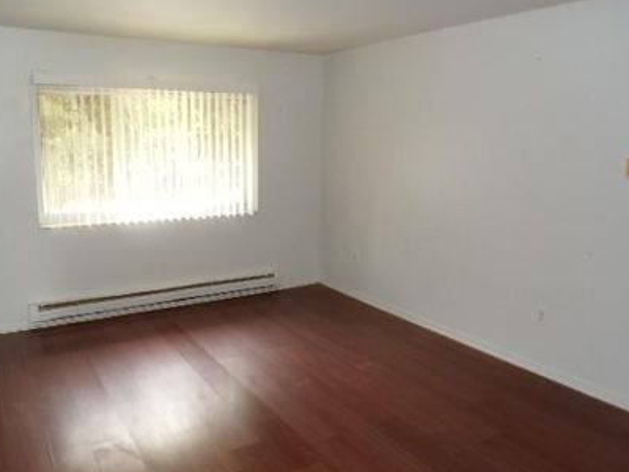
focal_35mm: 30
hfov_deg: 59.7
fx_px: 545
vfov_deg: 46.8
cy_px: 230
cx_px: 270
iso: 200
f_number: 3
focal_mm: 4.3
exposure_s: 1/25
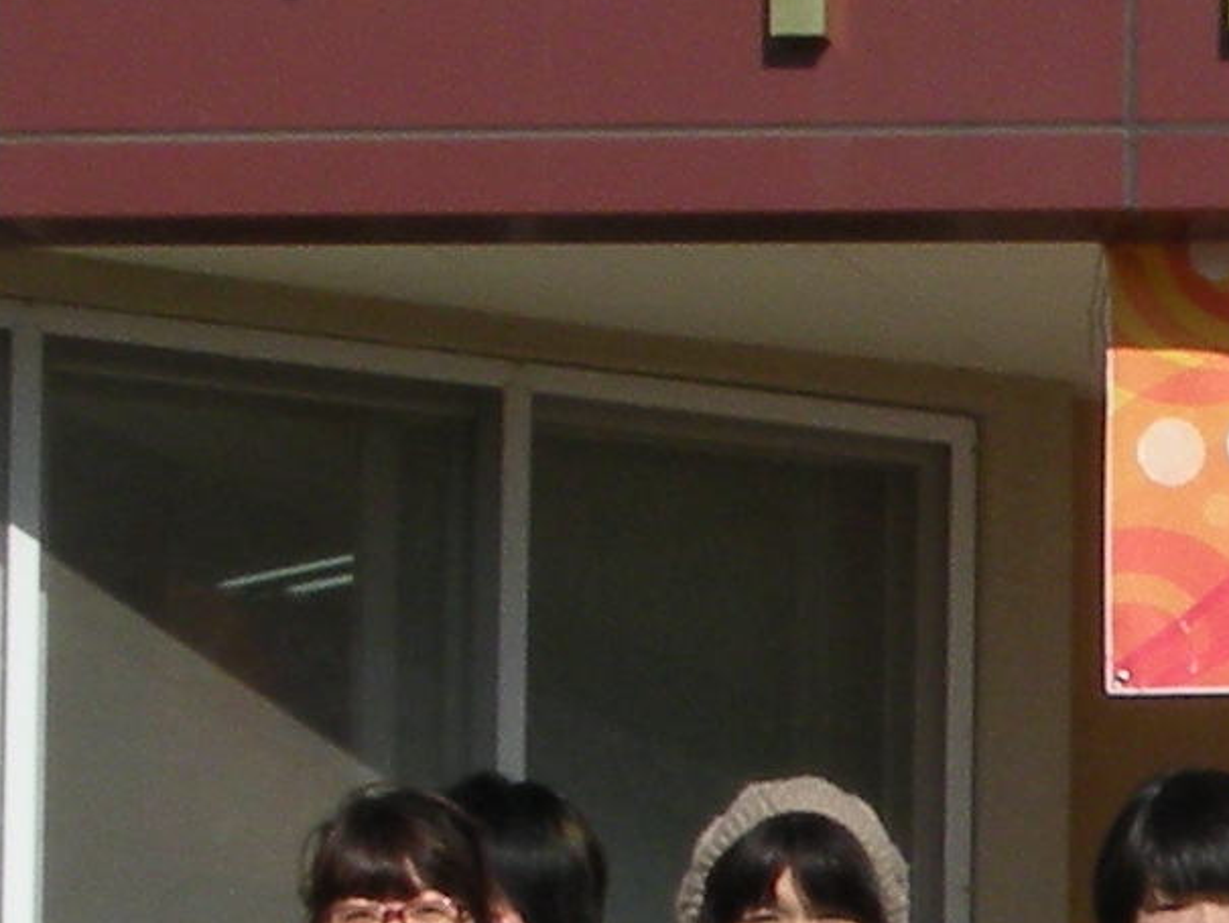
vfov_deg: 7.4
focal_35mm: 199
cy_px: 1334
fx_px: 7067
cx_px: 2421
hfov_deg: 9.3
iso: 64
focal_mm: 5.8
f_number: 8
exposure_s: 1/321
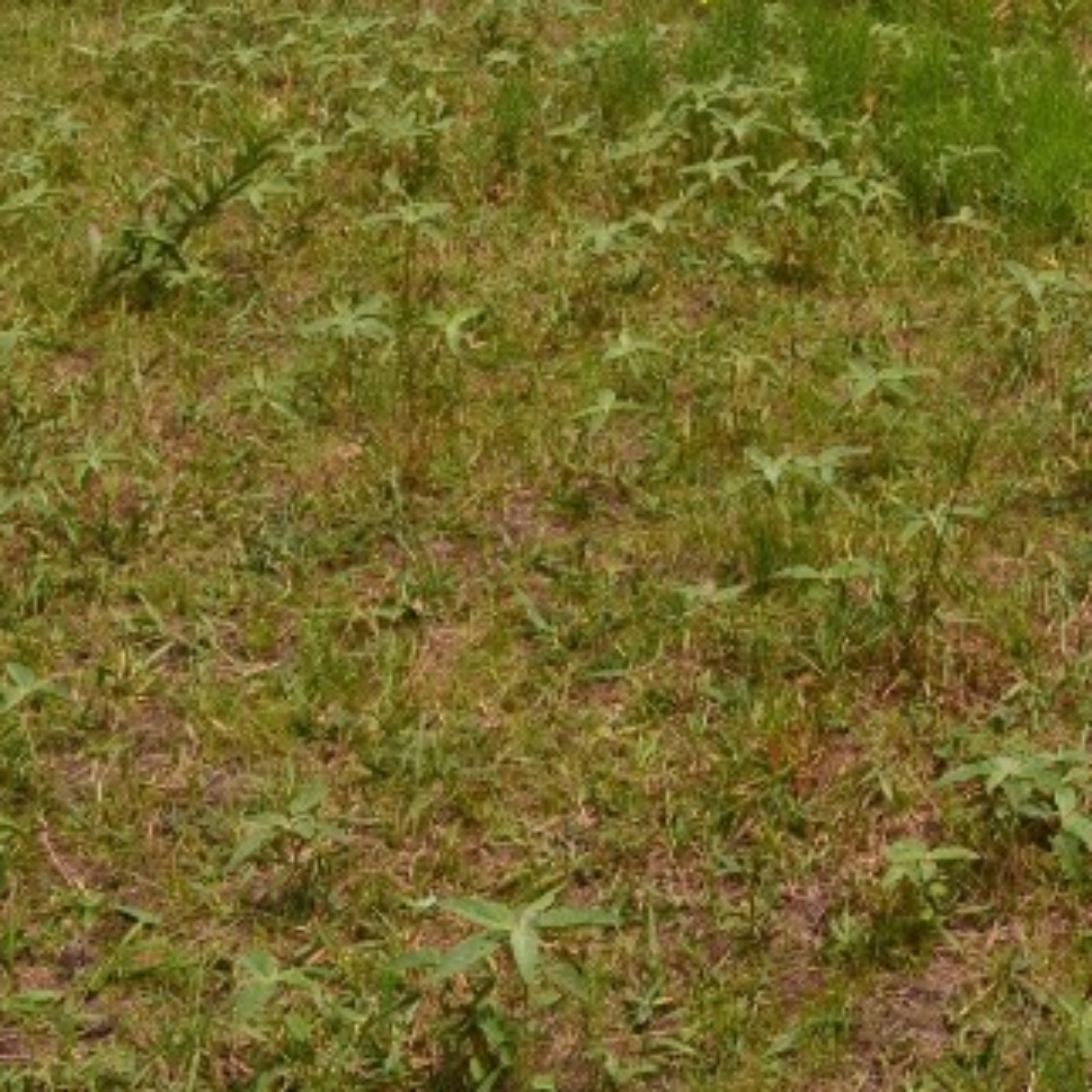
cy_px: -139
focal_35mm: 100
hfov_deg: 16.6
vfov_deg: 16.8
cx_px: 1366
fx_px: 3569
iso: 400
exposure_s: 1/400
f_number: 11
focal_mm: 22
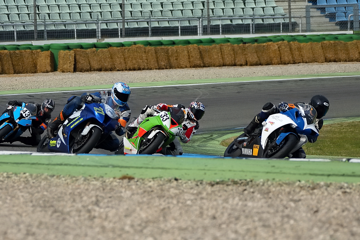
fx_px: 2709
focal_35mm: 271
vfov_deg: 5.1
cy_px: 120
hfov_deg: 7.6
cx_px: 180
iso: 400
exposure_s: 1/3200
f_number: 5
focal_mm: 180
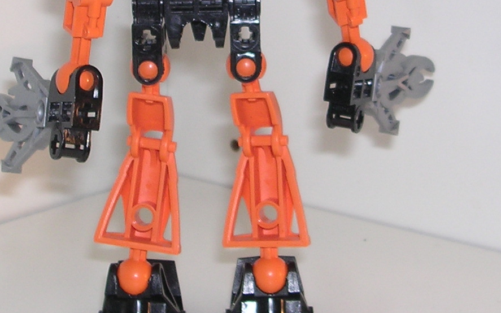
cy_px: -10
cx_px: 240
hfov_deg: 22.3
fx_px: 1270
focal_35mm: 93
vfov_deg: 13.8
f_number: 2.8
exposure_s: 1/60.1
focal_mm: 5.8
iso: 100
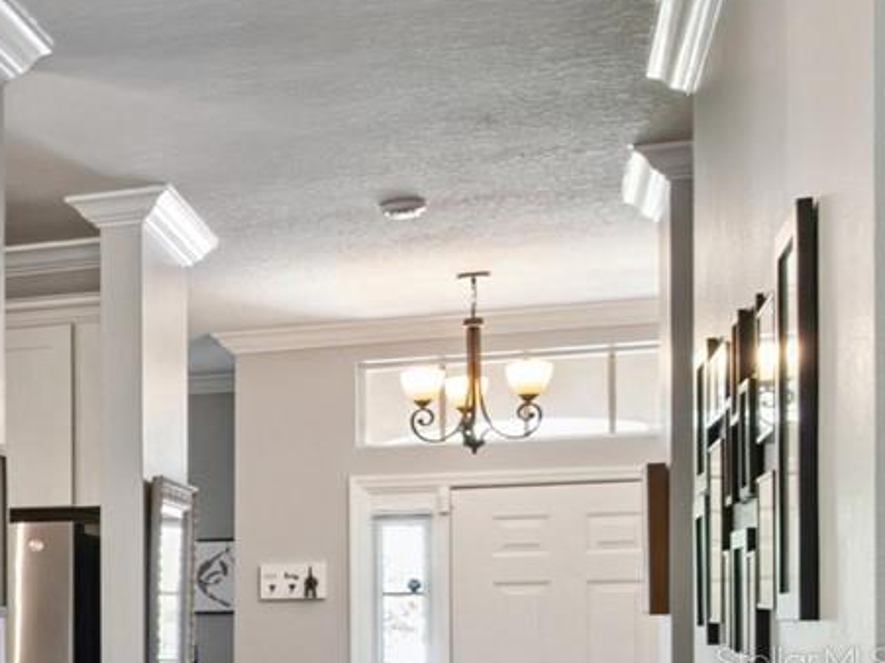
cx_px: -669
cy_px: 661
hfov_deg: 20.3
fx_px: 1815
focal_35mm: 71
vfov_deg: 20.1
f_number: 6.3
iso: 3200
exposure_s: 1/60
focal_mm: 10
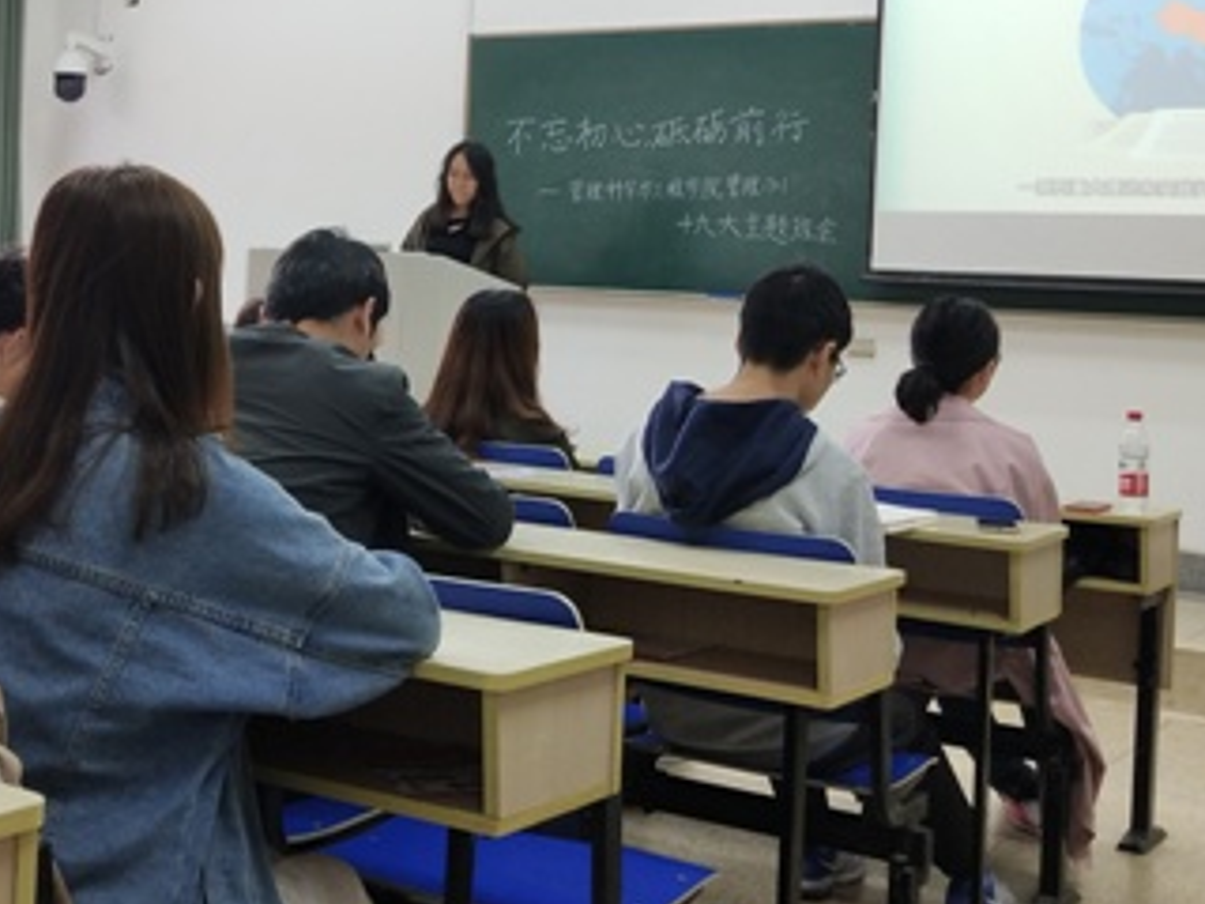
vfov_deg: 24.2
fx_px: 2089
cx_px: 395
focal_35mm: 60
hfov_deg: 31.9
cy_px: 252
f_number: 1.8
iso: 180
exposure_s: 1/50
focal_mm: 3.95
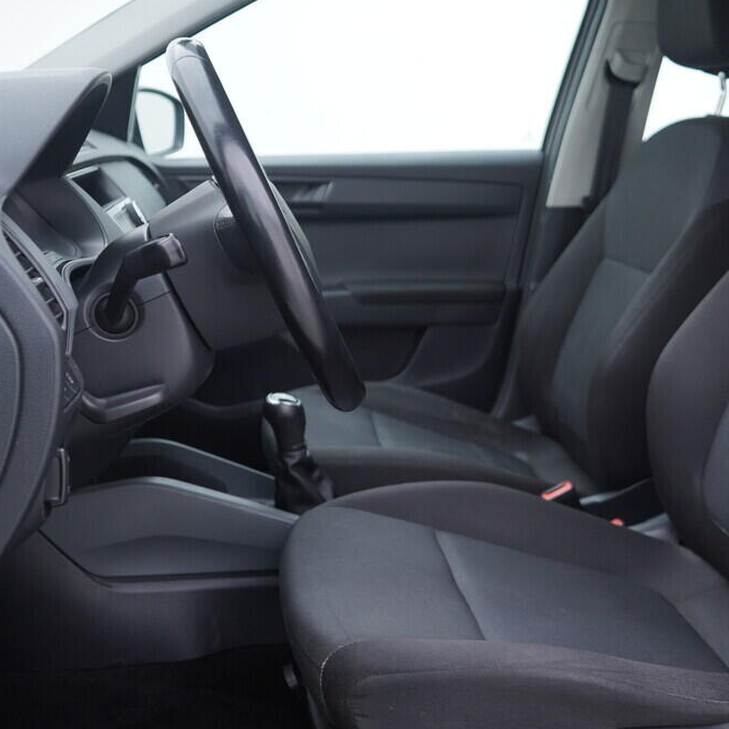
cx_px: 493
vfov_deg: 36.1
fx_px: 1120
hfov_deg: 35.7
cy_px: 360
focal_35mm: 47
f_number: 2.8
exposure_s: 1/40
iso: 125
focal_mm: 24
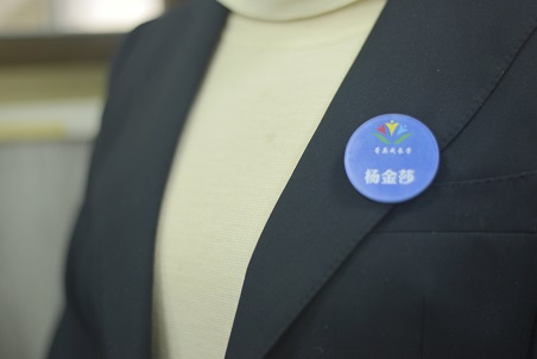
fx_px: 746
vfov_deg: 27.0
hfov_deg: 39.6
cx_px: 268
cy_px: 180
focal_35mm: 50
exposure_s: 1/60
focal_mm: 50
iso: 800
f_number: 2
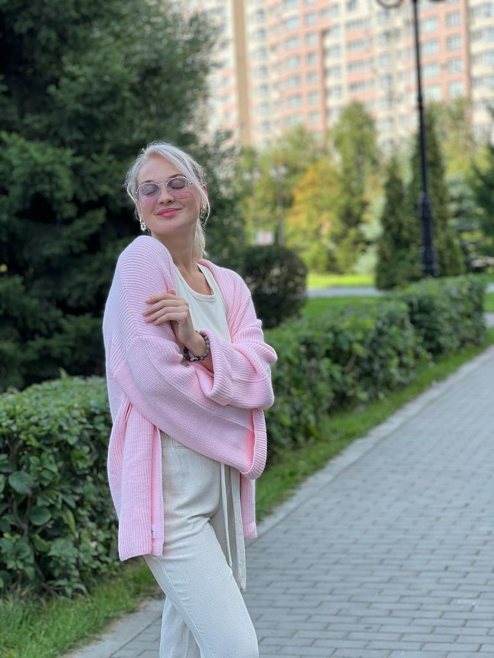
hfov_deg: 19.1
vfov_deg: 25.3
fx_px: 1465
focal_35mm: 77
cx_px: 247
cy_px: 329
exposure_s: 1/172
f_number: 2.8
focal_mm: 9
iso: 32
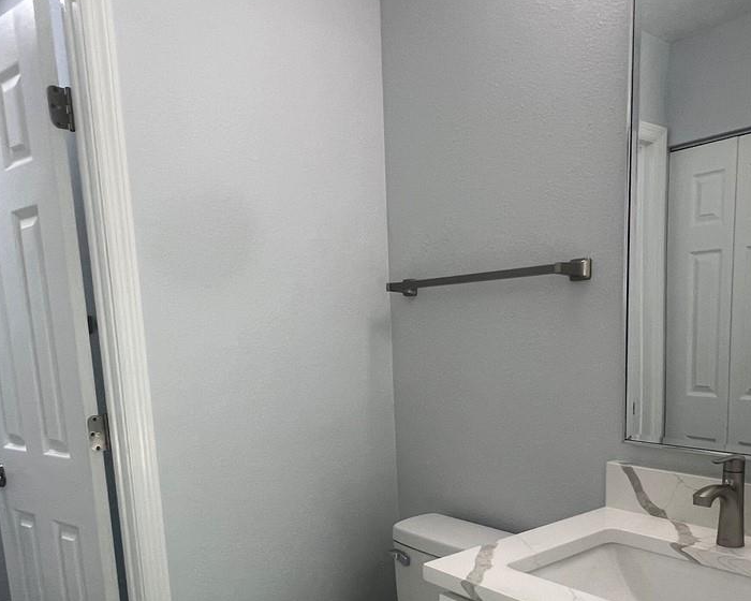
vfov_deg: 47.9
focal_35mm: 29
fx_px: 645
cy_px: 457
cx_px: 453
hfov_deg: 59.9
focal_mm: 1.57
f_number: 1.8
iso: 80
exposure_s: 1/120
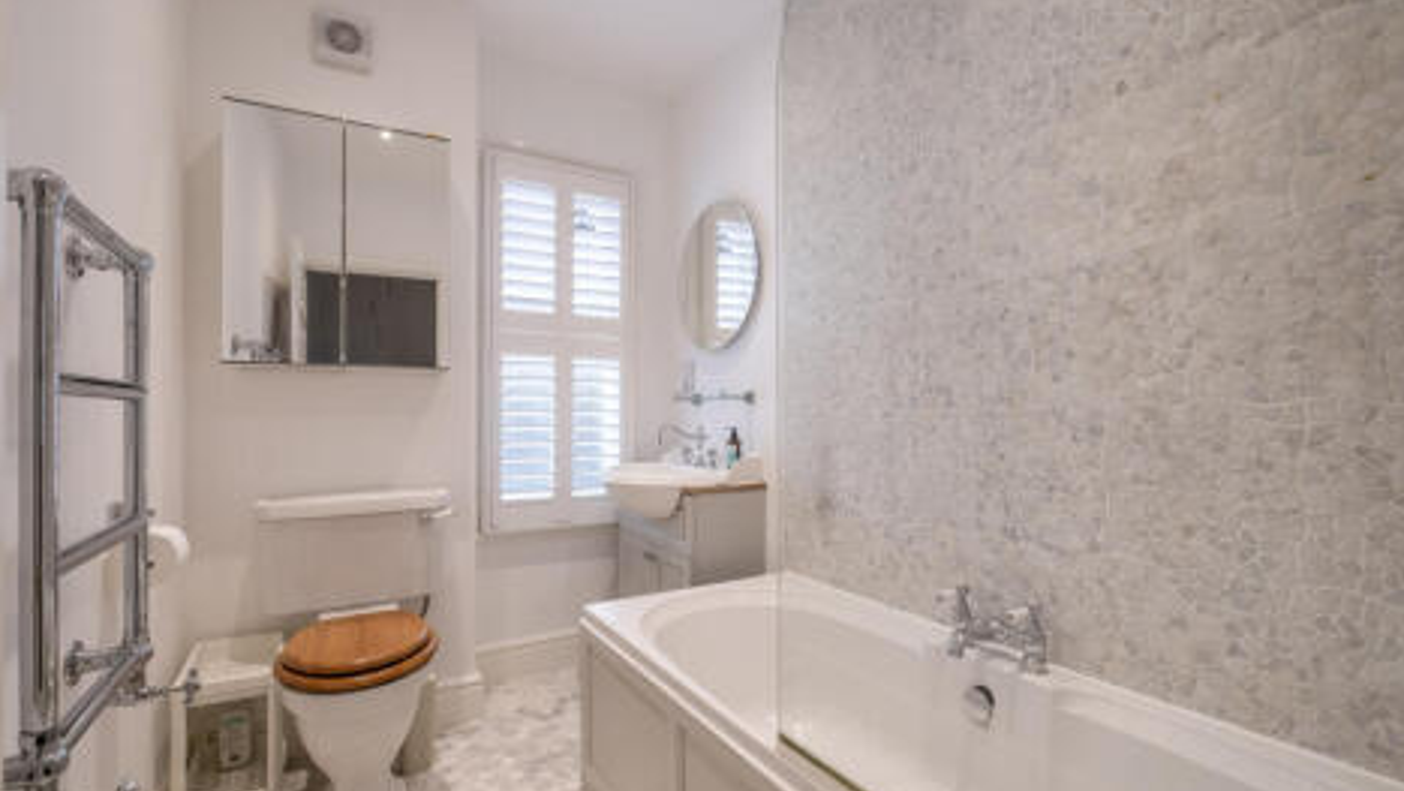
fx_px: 596
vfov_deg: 67.1
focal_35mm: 16
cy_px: 392
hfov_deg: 99.4
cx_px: 710
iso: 250
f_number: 7.1
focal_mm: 10
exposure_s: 1/15
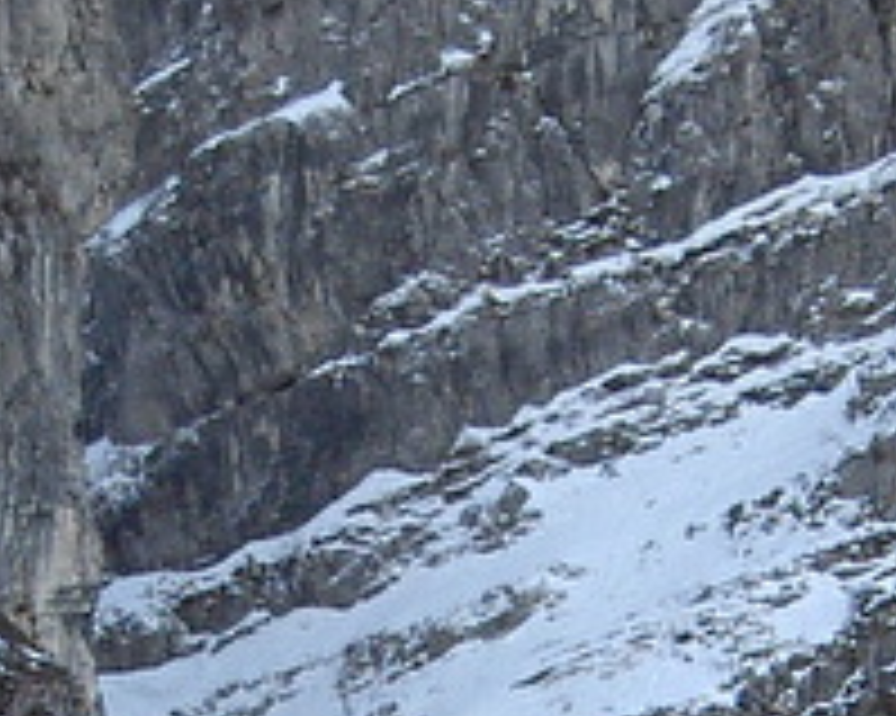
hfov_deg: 7.8
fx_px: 6600
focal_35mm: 249
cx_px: 437
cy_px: 1033
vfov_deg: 6.1
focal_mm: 8
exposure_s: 1/200
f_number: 2.8
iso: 50
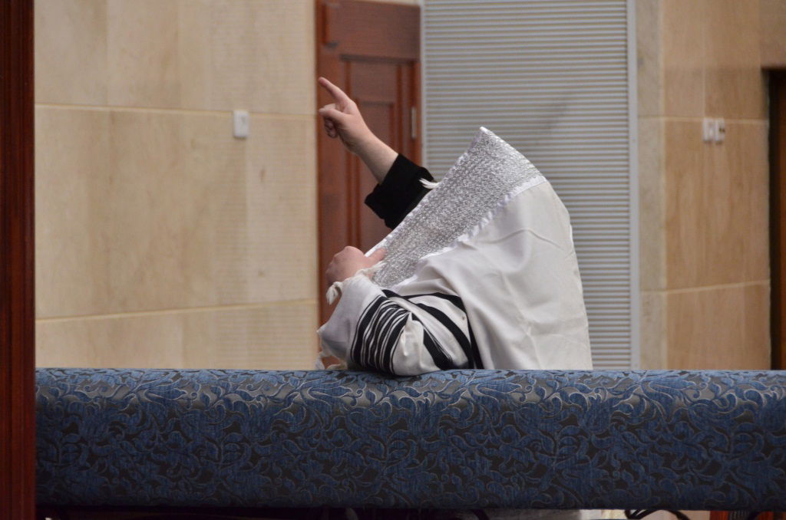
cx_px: 393
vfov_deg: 6.8
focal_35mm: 202
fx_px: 4412
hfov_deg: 10.2
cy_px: 260
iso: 1250
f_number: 5.6
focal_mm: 135
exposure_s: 1/160
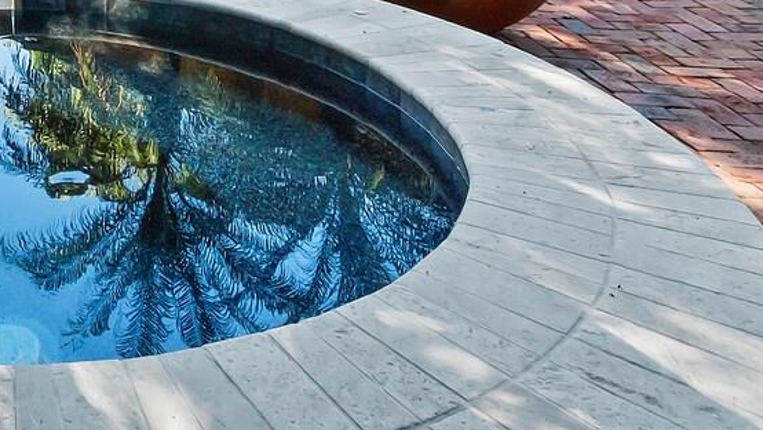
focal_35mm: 44
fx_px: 890
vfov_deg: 21.1
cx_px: -28
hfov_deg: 39.8
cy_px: -279
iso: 400
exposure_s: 1/100
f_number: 11
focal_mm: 7
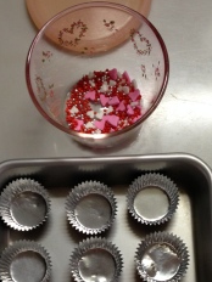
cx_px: 99
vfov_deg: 27.0
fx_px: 580
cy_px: 216
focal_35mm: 71
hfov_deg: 20.7
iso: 80
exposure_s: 1/20
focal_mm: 4.12
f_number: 2.4
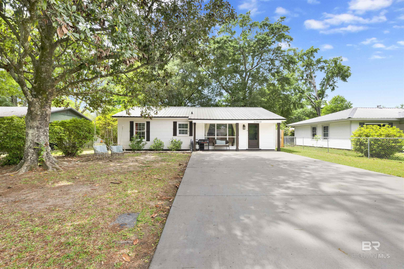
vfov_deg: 75.5
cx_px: 202
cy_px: 134
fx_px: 174
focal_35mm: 16
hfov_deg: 98.5
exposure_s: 1/160
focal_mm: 15.5
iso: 400
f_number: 11
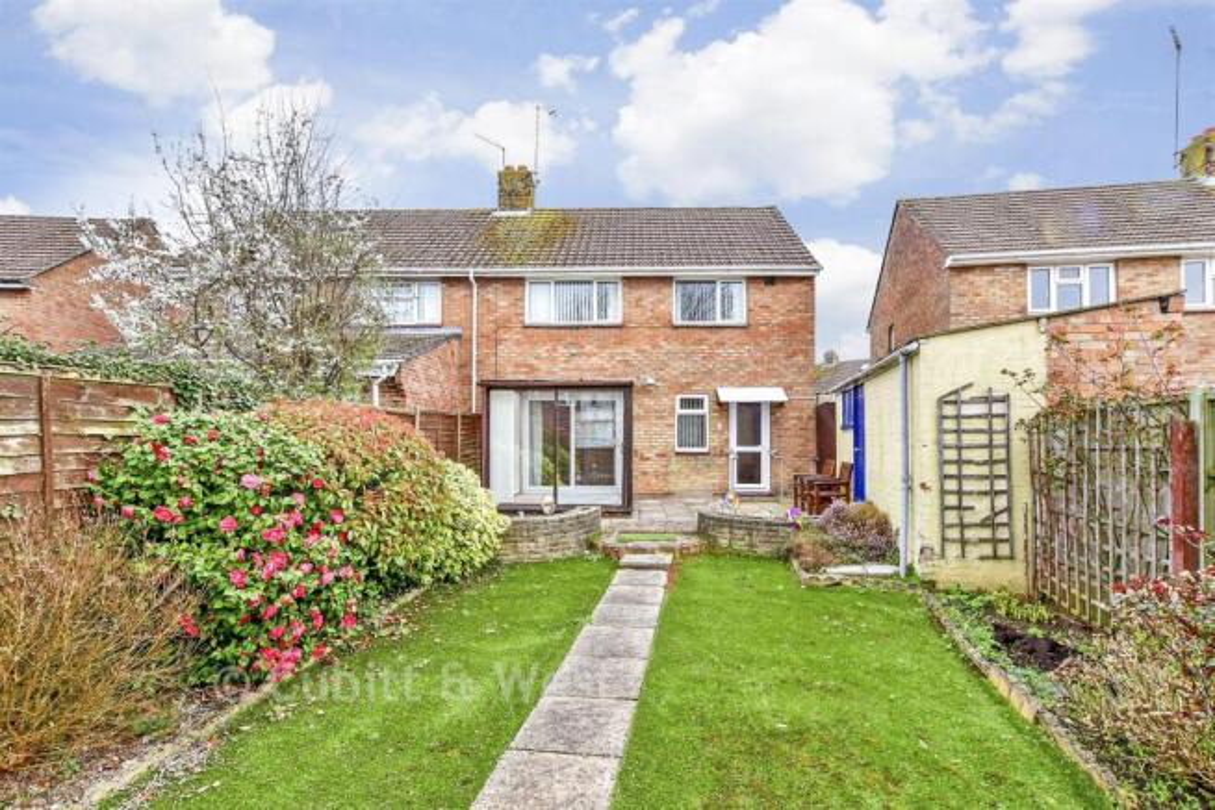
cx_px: 608
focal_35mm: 15
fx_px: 506
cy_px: 405
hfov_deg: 100.4
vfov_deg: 77.4
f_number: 8
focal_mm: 10
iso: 400
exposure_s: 1/125
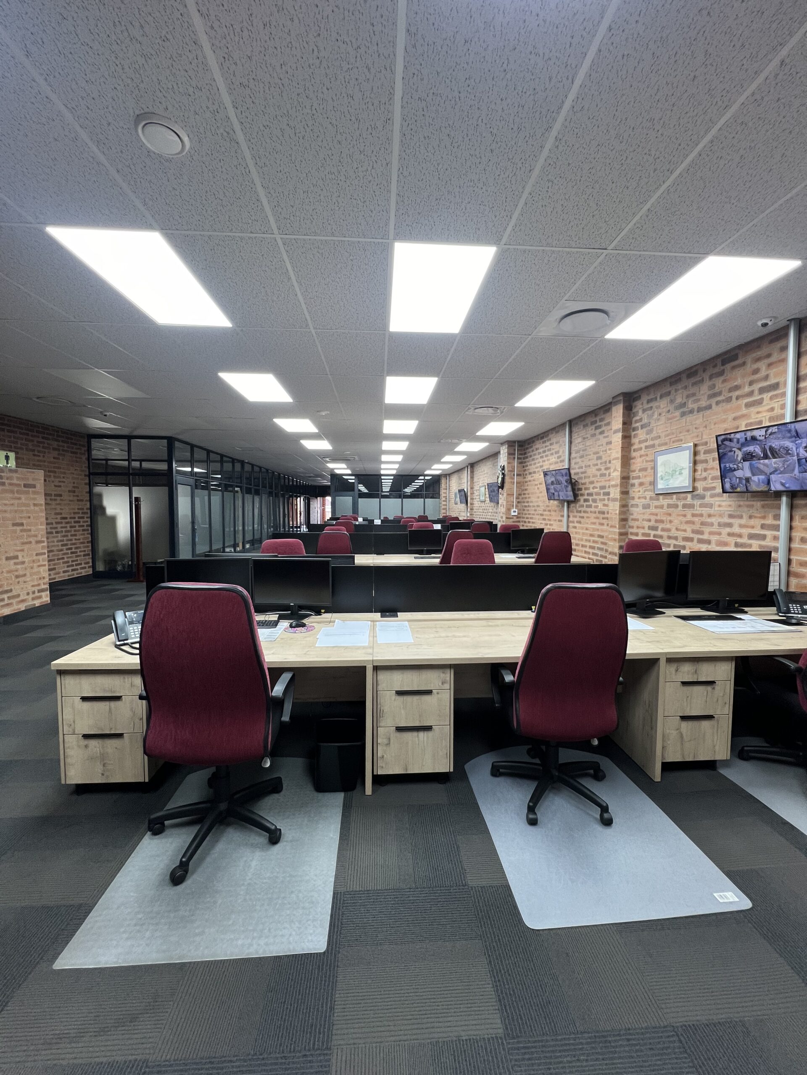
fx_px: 404
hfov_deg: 89.9
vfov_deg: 106.2
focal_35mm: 13
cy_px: 538
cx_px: 404
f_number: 1.8
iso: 160
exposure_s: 1/100
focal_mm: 1.57
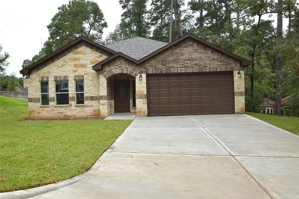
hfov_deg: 61.9
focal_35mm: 30
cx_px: 150
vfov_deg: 43.6
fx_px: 249
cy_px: 100
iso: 800
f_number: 13
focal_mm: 20
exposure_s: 1/750
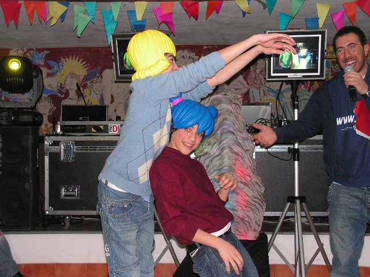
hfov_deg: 38.2
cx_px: 185
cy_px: 138
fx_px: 534
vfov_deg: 29.1
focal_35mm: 50
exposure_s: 1/40
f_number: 3.2
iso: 200
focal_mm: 8.4
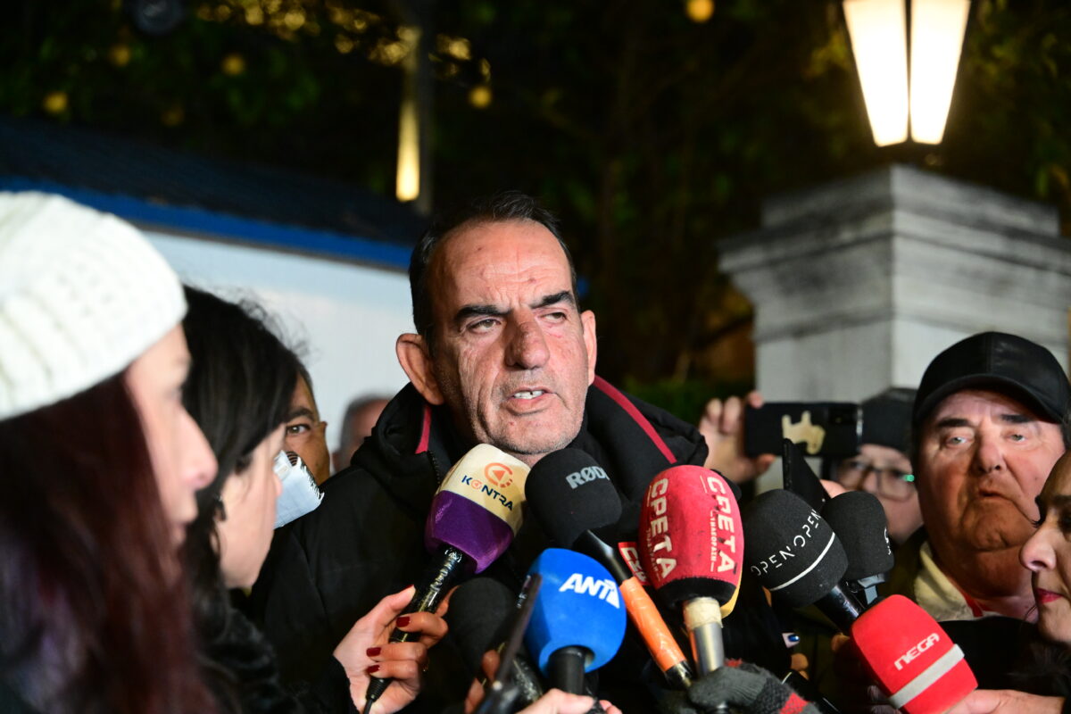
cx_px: 536
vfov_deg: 18.2
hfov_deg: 27.0
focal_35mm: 75
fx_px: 2231
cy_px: 357
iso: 8000
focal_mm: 75
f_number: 3.5
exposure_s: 1/320
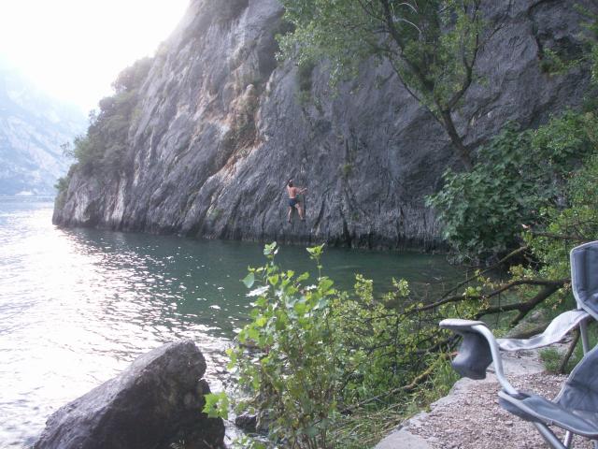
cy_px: 224
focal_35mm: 37
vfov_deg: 38.7
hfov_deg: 50.1
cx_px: 299
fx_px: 639
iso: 160
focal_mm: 7.7
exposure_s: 1/40
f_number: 3.5
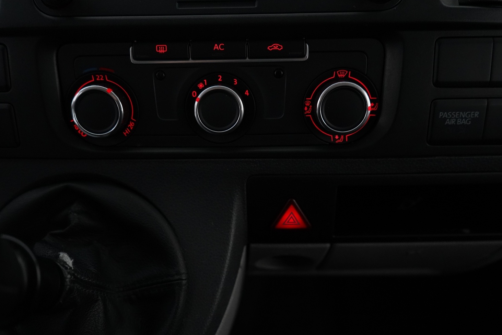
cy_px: 167
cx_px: 247
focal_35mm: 31
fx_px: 432
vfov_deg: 42.3
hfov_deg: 60.3
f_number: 3.5
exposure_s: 1/80
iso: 4000
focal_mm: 28
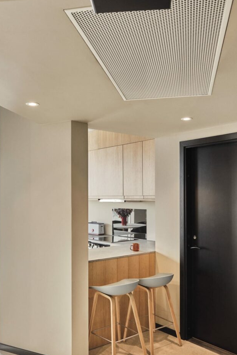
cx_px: 116
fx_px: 326
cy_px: 190
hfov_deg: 40.0
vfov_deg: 57.2
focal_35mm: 33
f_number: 5
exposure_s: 1/100
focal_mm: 20.1
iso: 800
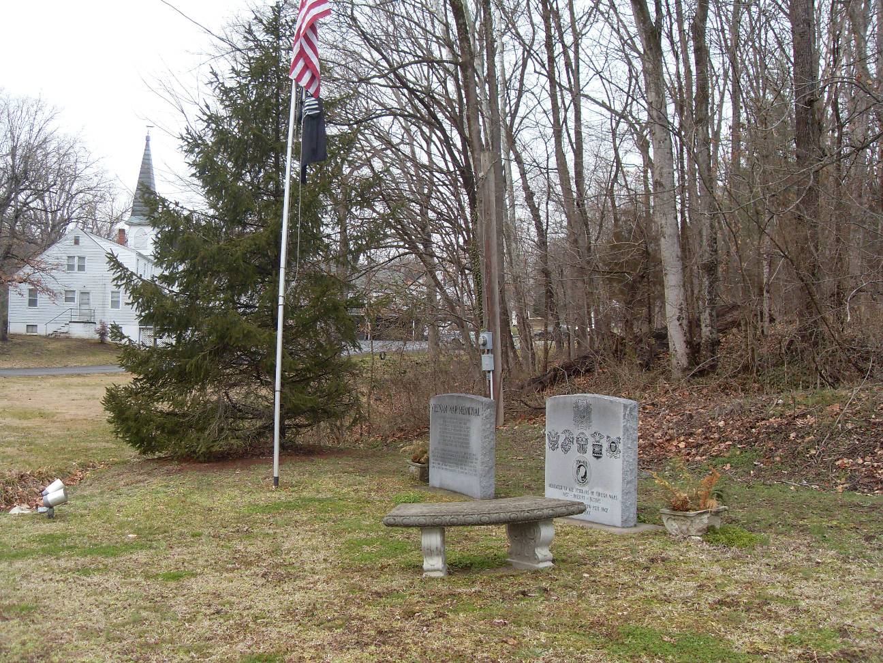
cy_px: 332
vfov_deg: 38.7
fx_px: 944
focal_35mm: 37
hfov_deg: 50.1
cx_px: 442
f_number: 2.8
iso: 80
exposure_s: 1/90
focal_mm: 6.3
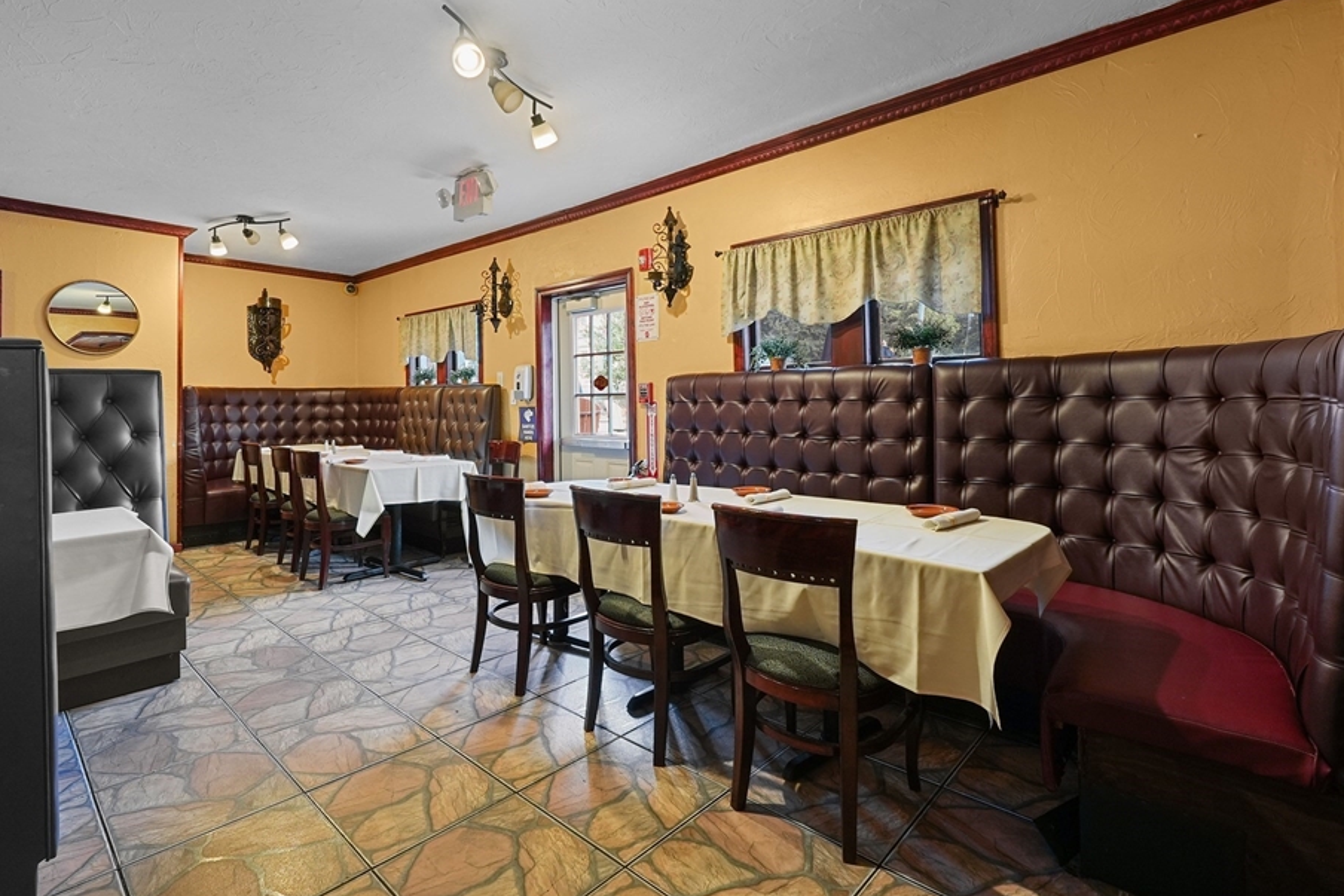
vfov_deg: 70.4
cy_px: 418
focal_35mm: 17
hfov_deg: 93.0
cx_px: 604
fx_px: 635
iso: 400
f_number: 6.3
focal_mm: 10
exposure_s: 1/2.5
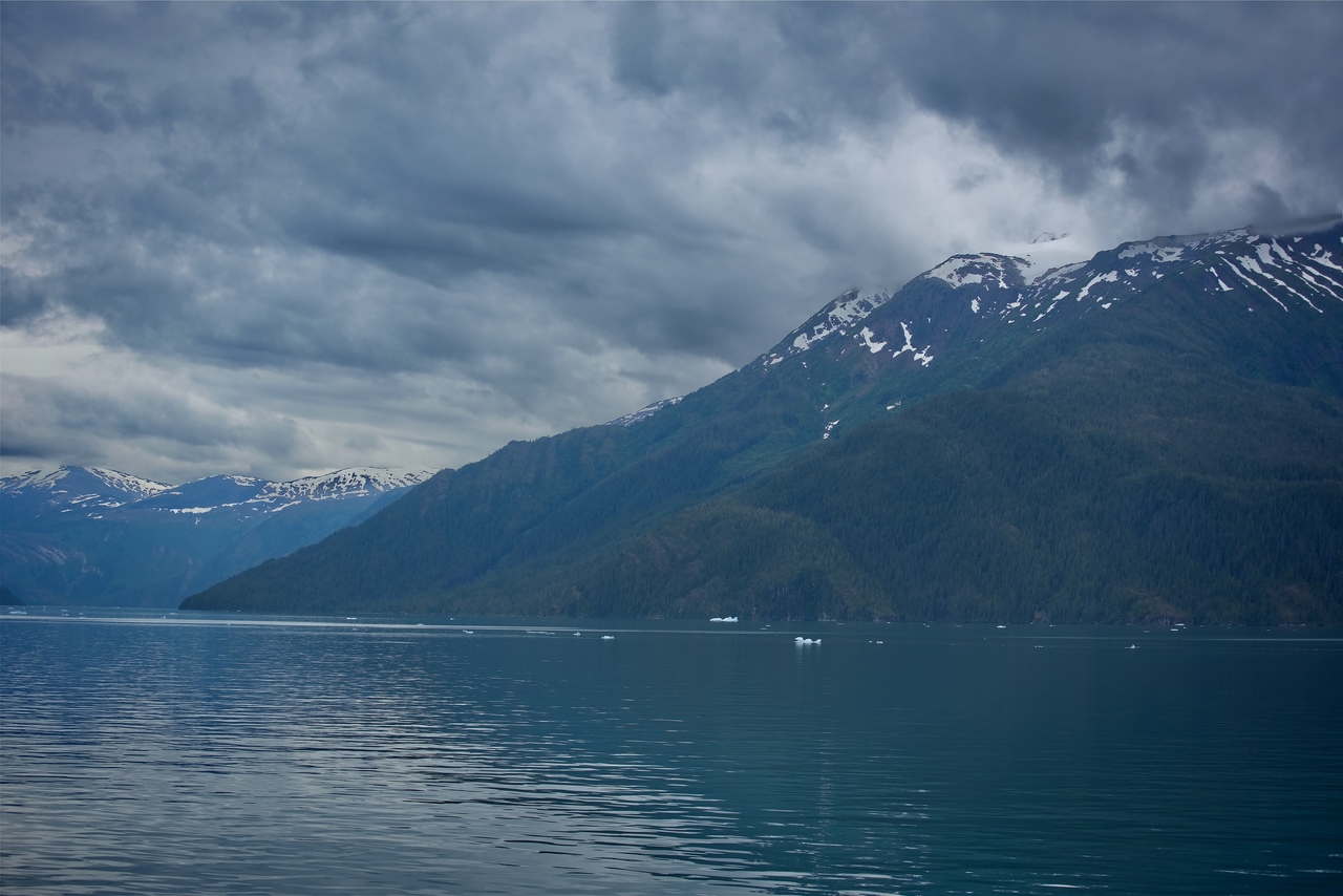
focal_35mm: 70
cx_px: 672
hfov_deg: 28.8
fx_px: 2612
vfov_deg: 19.5
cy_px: 448
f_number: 8
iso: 100
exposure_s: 1/250
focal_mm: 70
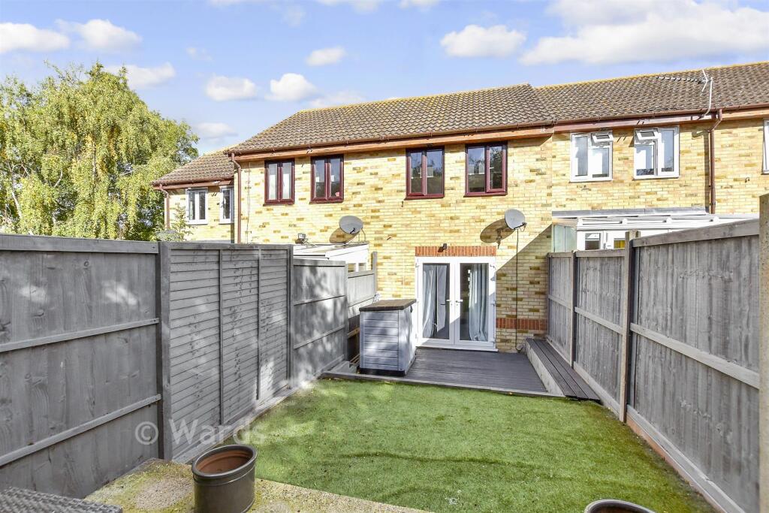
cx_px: 384
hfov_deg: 100.4
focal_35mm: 15
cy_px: 256
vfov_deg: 77.3
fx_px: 320
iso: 200
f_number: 8
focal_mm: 10
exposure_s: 1/250
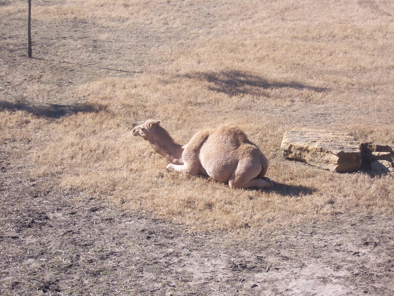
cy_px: 148
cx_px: 197
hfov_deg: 18.2
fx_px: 1229
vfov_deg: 13.7
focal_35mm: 108
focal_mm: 18
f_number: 5.6
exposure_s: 1/180
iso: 80
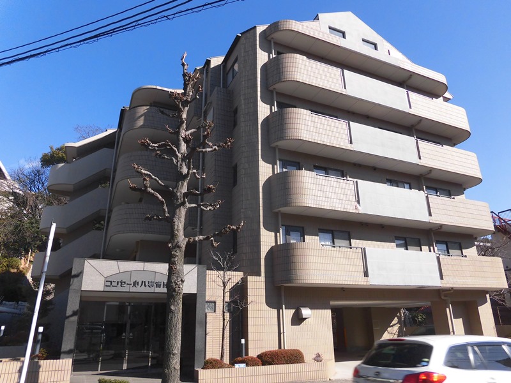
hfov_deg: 71.6
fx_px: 354
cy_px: 192
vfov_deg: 56.8
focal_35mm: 24
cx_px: 256
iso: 100
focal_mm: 4.3
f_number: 7.8
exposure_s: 1/200
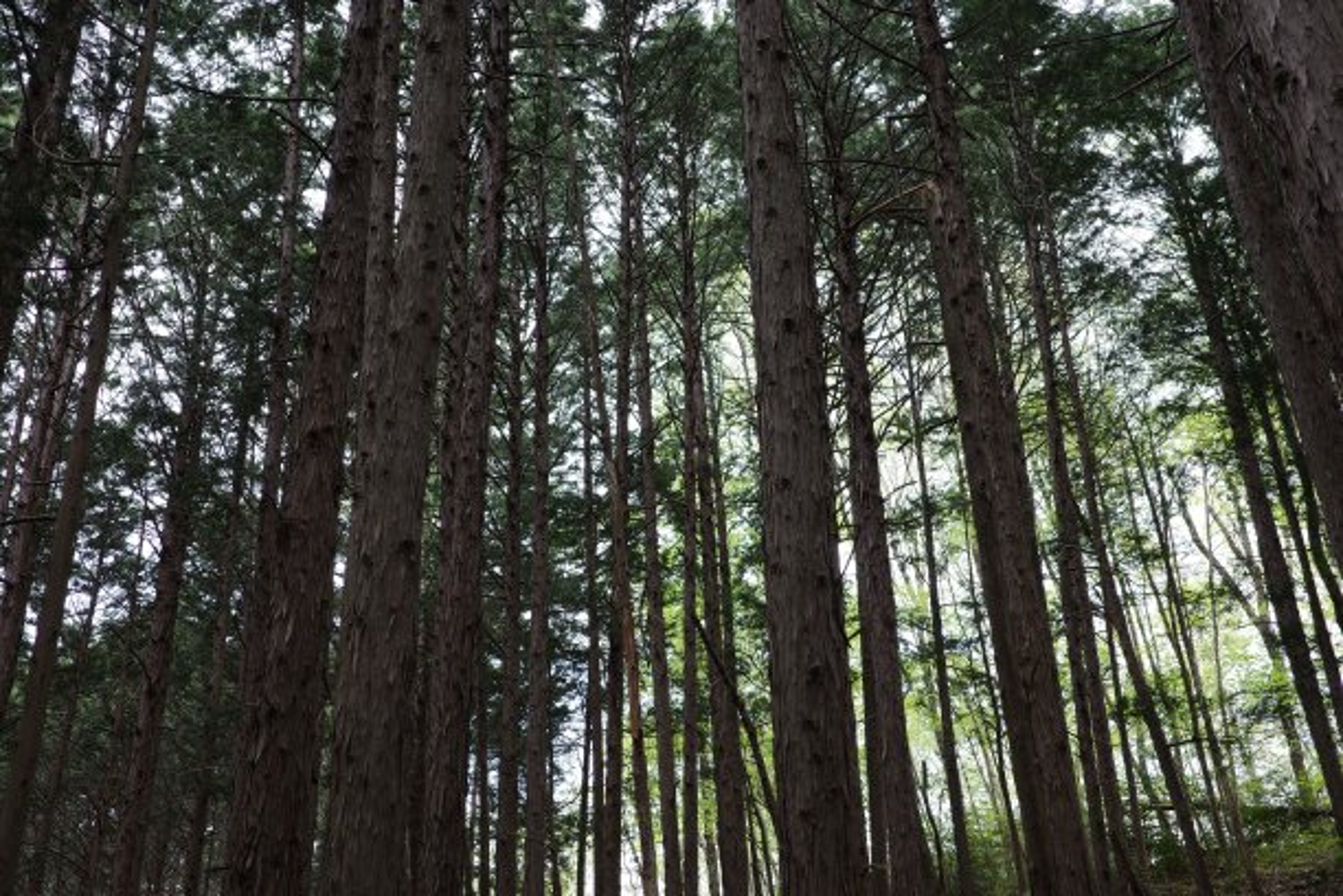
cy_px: 448
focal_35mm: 40
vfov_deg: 33.4
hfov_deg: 48.5
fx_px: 1492
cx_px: 672
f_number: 3.2
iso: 200
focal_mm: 26
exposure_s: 1/160
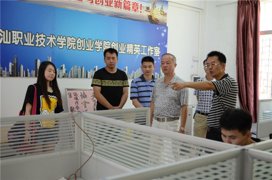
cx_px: 136
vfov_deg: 34.0
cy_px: 90
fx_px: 294
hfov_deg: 49.7
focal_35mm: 39
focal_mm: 26
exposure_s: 1/100
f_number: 4
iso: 2000
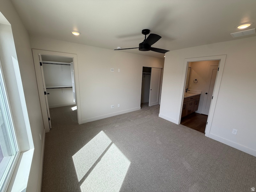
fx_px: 104
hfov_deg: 102.1
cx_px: 128
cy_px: 96
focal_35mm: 14
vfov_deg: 85.7
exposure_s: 1/226
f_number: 2.2
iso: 64
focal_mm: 2.22
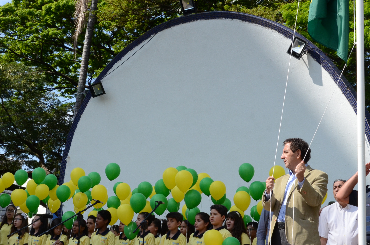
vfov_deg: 18.8
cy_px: 132
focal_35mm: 72
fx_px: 738
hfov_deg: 28.0
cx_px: 134
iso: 800
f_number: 11
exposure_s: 1/500
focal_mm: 34
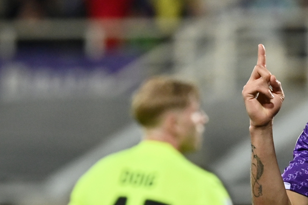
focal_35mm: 660
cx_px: 359
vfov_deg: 2.1
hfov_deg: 3.1
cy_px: 165
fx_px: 5646
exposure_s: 1/1600
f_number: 4
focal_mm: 270
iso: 2000
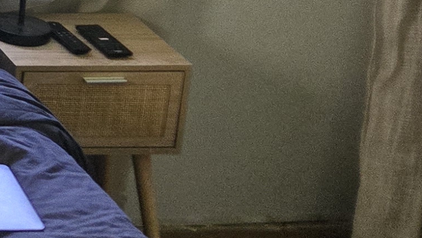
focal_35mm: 132
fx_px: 1477
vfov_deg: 8.9
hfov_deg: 13.3
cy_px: -138
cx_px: -502
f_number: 1.8
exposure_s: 1/120
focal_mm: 5.4
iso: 250
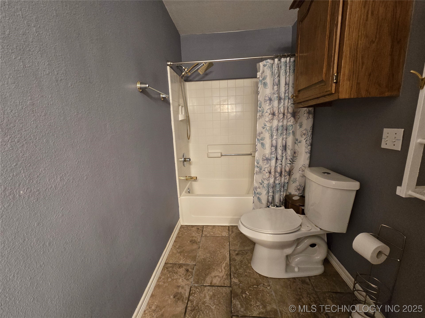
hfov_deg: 106.2
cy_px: 159
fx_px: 160
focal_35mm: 13
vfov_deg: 89.9
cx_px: 212
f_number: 2.2
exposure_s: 1/60
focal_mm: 2.2
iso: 1000
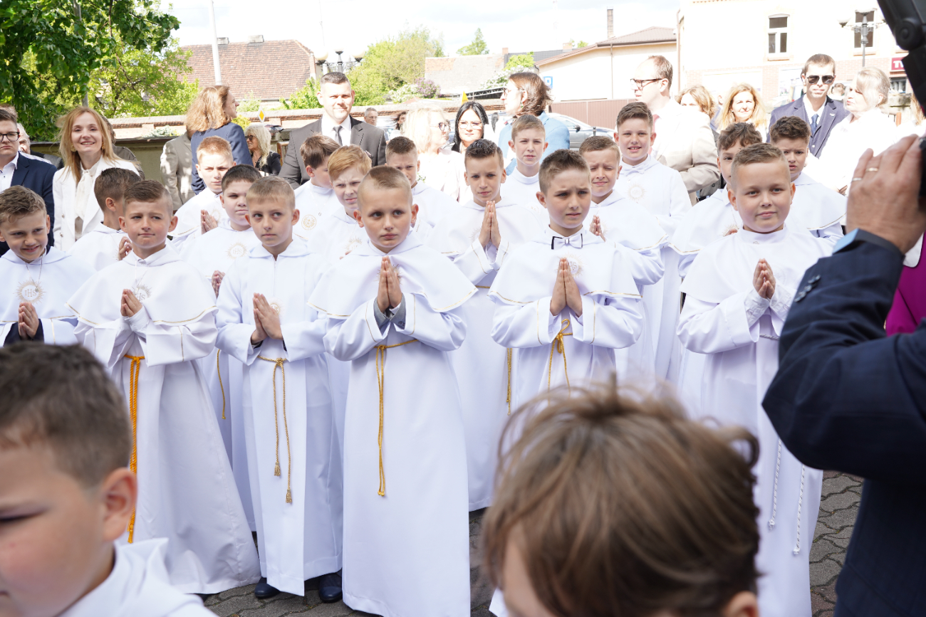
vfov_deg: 37.9
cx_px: 463
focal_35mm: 35
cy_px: 308
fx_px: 900
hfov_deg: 54.4
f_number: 7.1
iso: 160
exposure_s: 1/100
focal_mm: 35
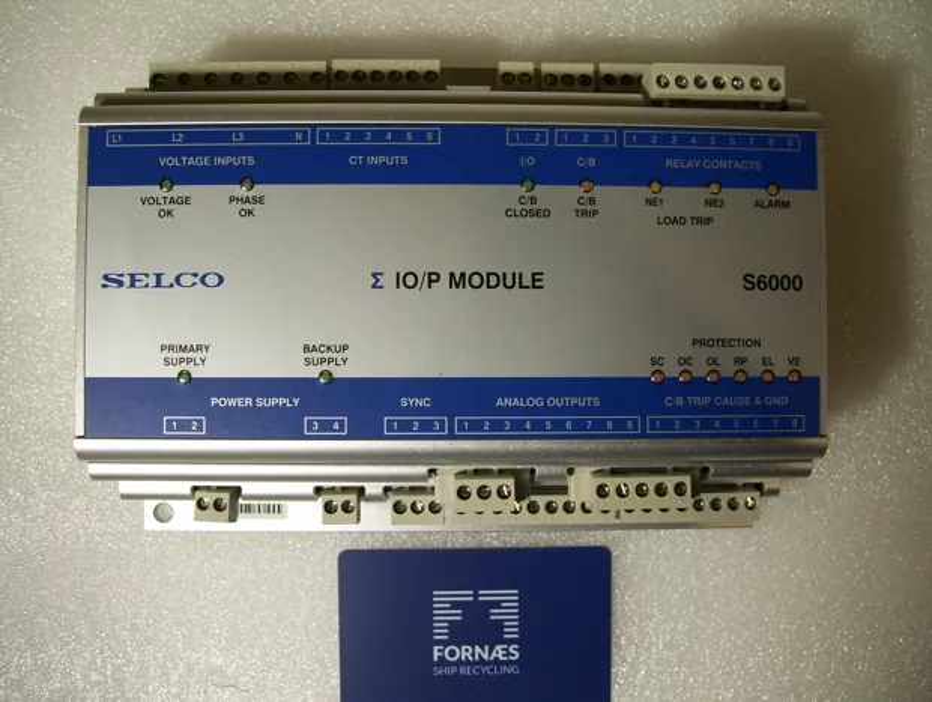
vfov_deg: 39.8
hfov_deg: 51.3
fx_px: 971
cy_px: 351
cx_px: 466
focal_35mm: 36
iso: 80
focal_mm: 6
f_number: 2.7
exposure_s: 1/60
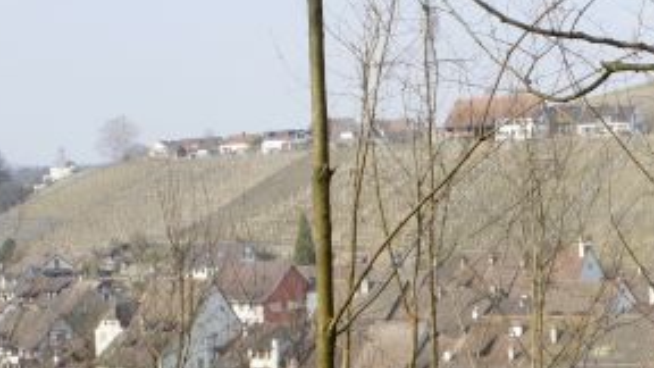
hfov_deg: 21.4
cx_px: 654
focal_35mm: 96
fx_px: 1665
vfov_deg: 12.3
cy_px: 445
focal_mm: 22
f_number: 11
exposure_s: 1/100
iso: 200
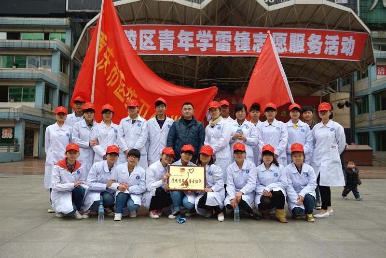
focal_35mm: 32
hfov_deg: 58.7
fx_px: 343
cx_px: 193
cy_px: 129
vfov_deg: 41.1
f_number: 3.5
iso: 160
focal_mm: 32
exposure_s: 1/2000
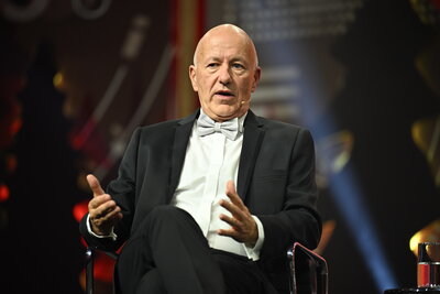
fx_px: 2445
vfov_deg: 6.9
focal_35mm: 200
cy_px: 147
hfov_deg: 10.3
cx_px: 220
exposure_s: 1/125
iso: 640
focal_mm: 200
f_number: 2.8
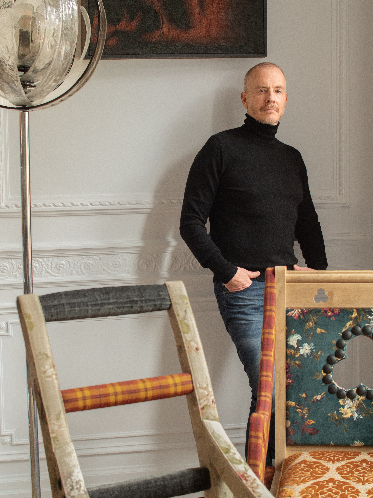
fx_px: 919
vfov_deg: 30.3
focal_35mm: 64
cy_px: 249
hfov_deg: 22.9
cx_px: 186
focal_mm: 32
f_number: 4
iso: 800
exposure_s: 1/100
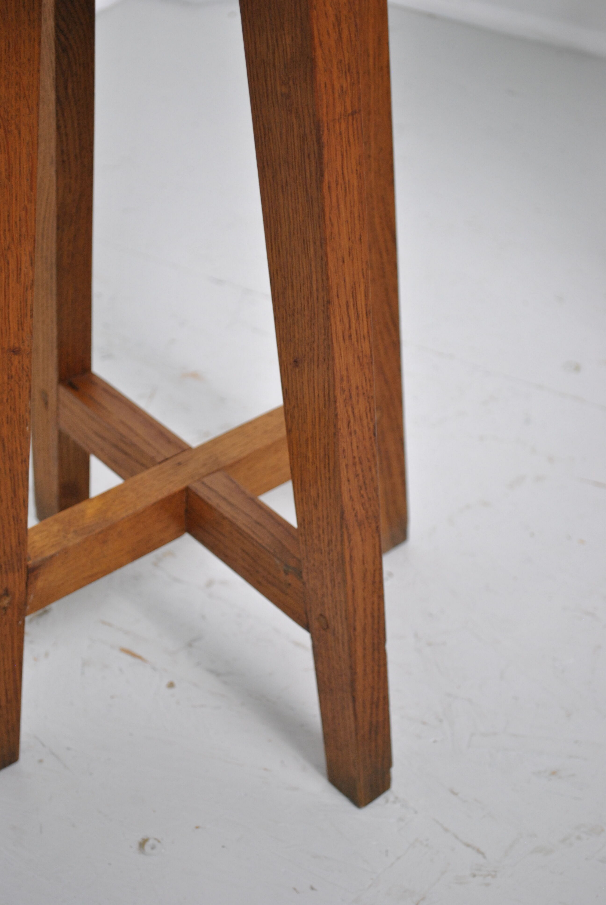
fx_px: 1813
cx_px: 303
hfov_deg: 19.0
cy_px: 452
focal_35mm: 72
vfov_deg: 28.0
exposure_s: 1/30
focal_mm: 48
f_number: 5.3
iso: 500
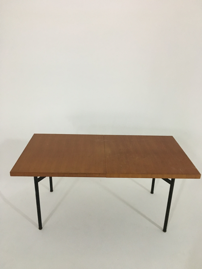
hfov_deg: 48.2
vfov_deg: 61.7
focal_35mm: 29
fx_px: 226
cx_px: 101
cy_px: 134
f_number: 2.2
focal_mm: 4.15
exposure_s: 1/25
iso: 200
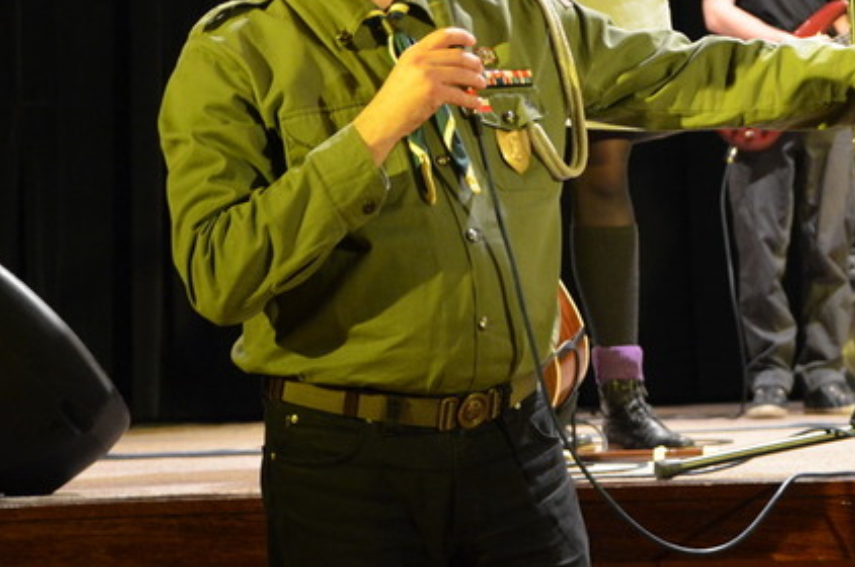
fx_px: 2561
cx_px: 608
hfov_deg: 18.9
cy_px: 89
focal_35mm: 108
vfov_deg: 12.6
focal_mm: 38
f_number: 3.5
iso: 1600
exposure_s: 1/50
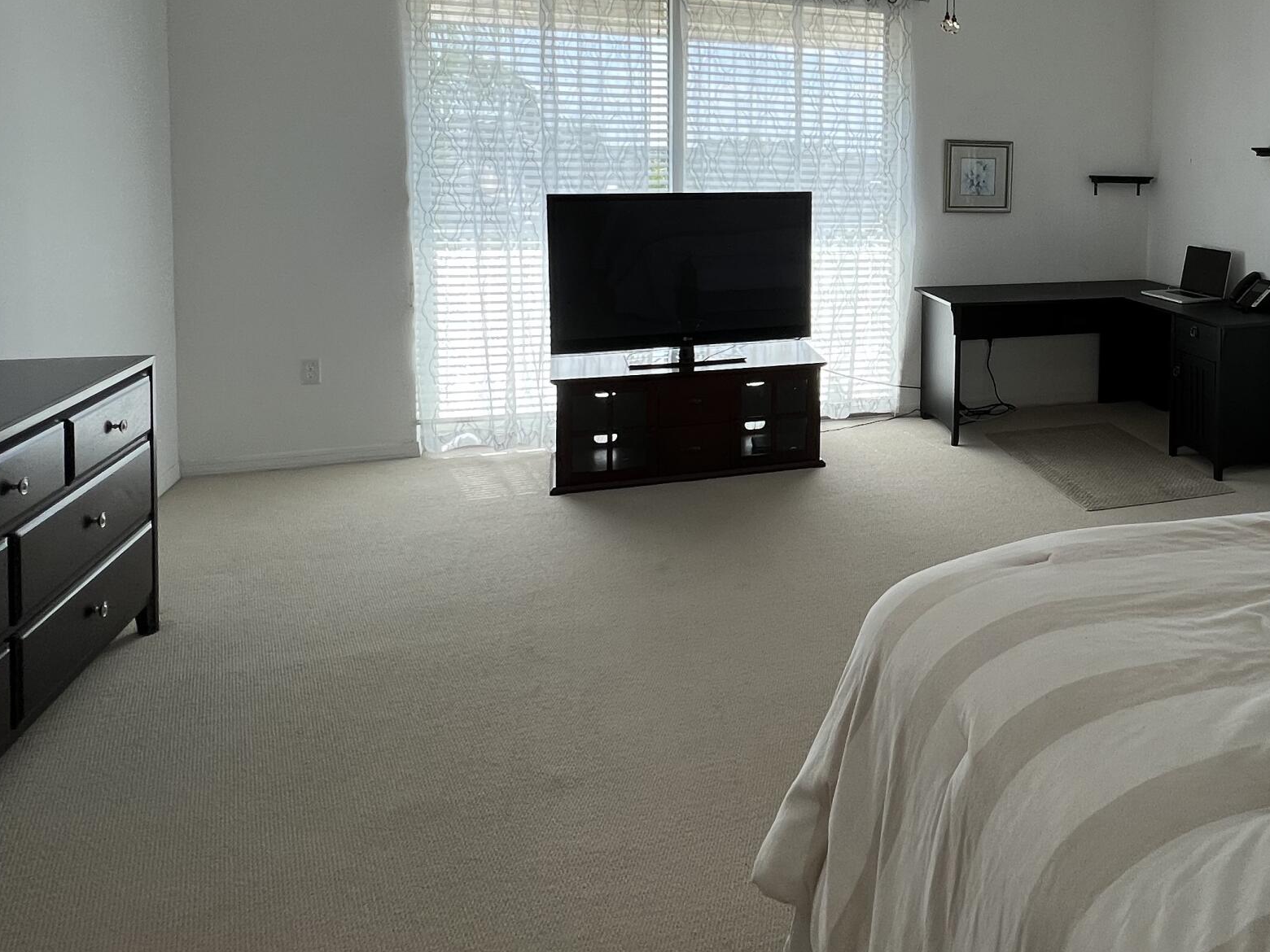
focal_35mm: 25
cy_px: 221
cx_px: 992
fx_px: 917
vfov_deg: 52.1
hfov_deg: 64.1
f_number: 1.8
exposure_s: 1/247
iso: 32
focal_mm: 1.57
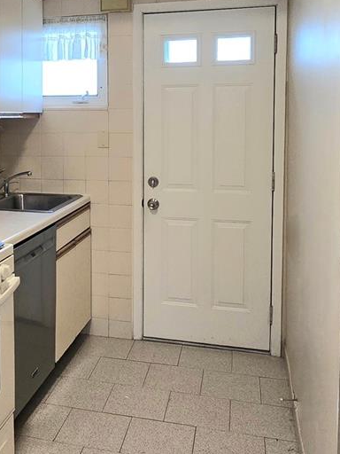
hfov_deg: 35.1
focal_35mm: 39
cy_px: 172
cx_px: 48
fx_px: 511
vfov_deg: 47.5
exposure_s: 1/60.2
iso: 100
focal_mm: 2.2
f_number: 2.2
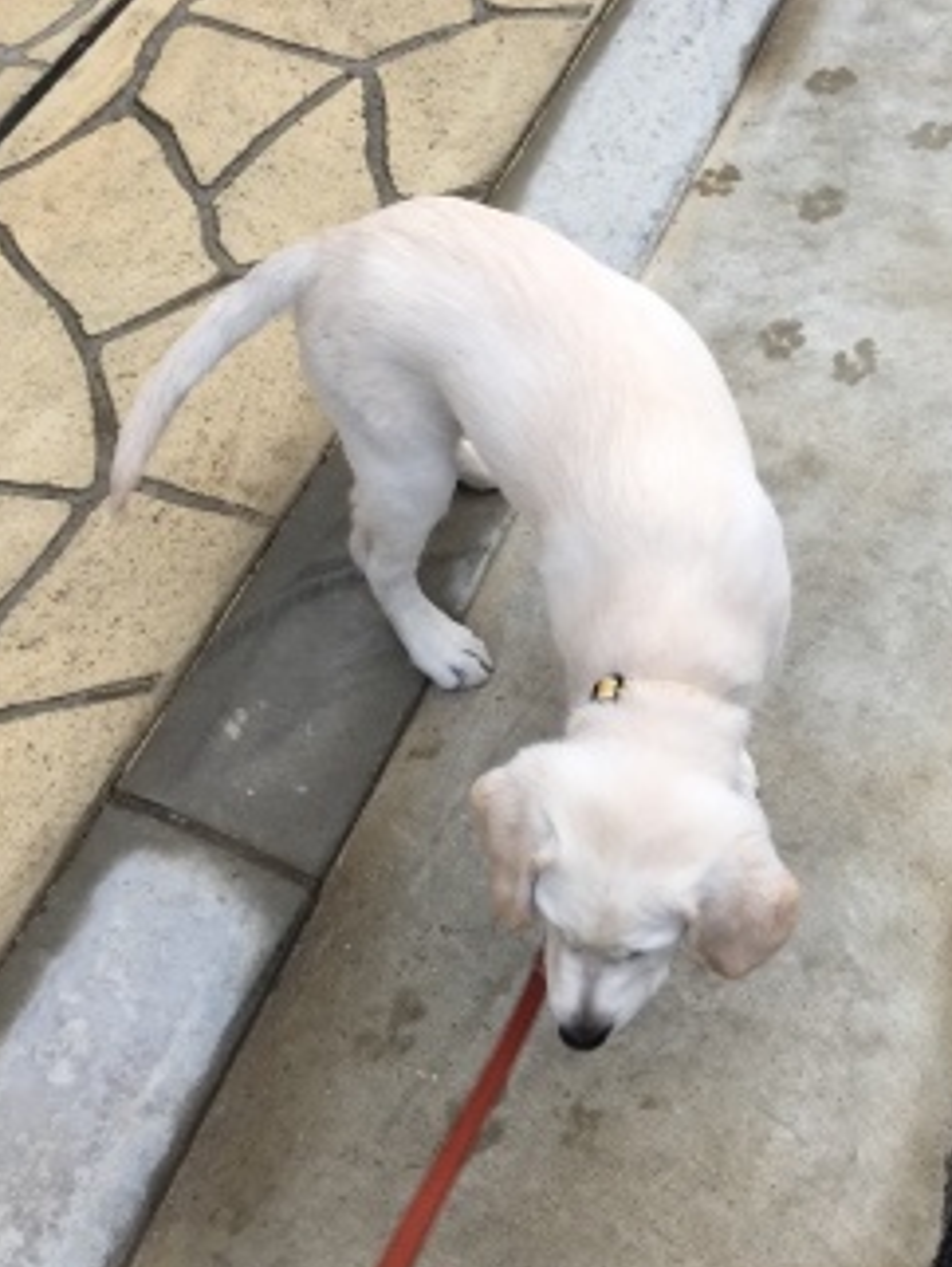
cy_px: 452
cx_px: 655
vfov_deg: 41.6
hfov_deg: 31.9
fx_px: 1648
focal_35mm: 45
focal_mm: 4.15
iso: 50
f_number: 2.2
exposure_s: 1/120
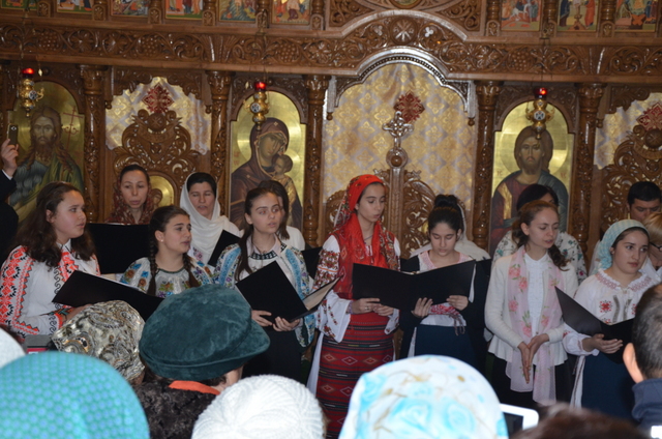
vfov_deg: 21.5
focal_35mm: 63
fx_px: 1156
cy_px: 220
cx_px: 331
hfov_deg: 32.0
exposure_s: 1/60
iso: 800
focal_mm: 42
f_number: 4.8
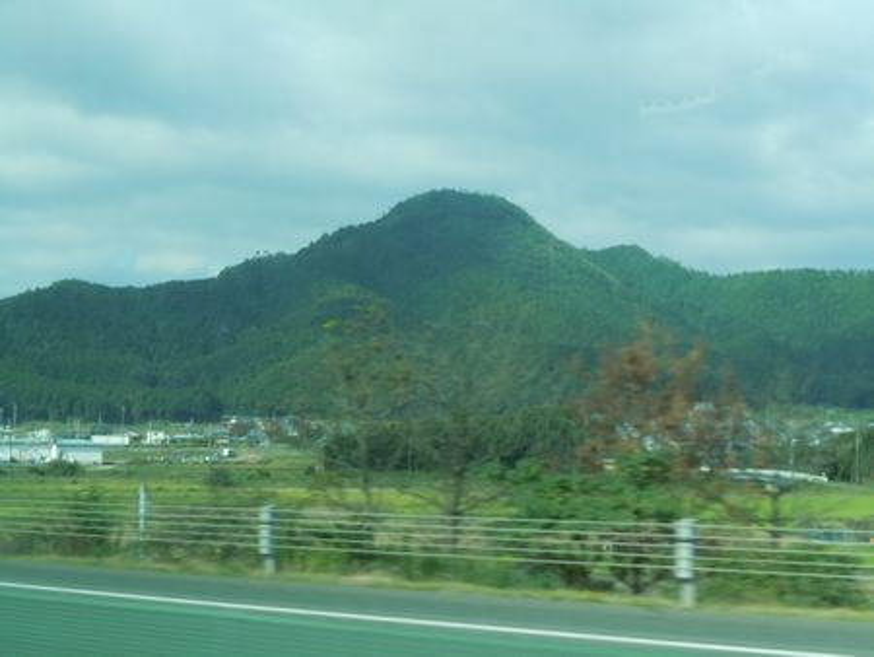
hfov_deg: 30.7
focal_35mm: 63
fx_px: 1592
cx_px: 437
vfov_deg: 23.3
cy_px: 328
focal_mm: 11.2
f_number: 5
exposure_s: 1/200
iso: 100
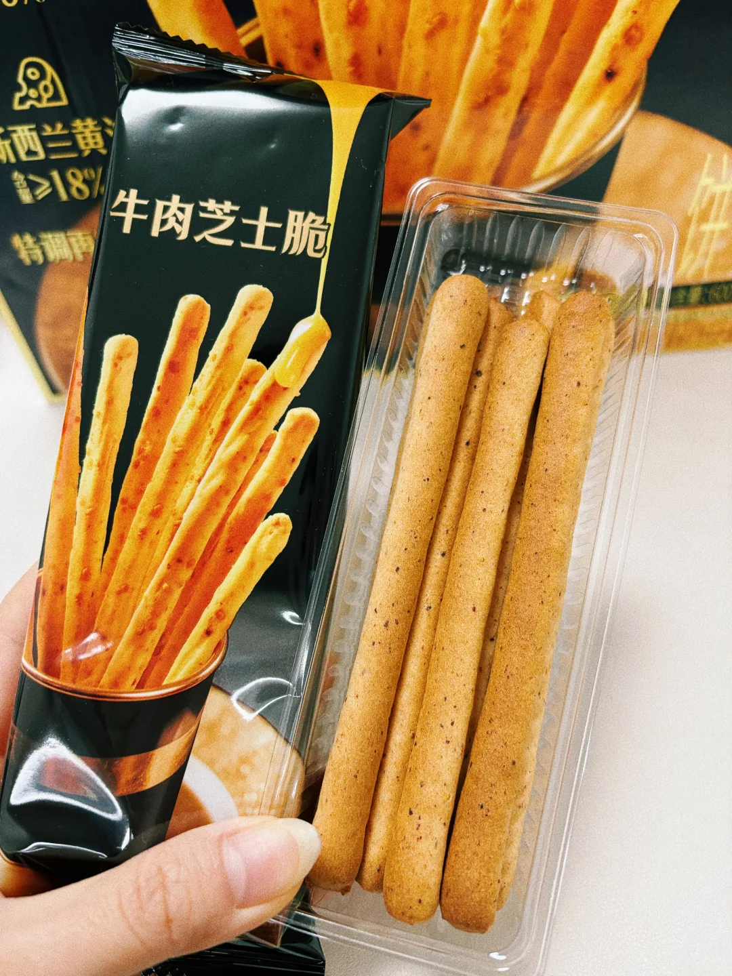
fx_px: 733
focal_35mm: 26
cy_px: 488
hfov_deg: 53.1
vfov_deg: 67.3
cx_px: 366
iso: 160
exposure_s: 1/50
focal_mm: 5.96
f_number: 1.6
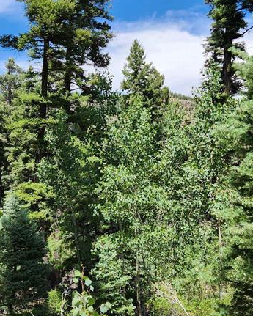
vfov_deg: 45.5
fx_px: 374
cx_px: 149
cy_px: 192
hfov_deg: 37.2
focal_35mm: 40
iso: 20
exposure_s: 1/1132
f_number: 1.8
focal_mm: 5.4
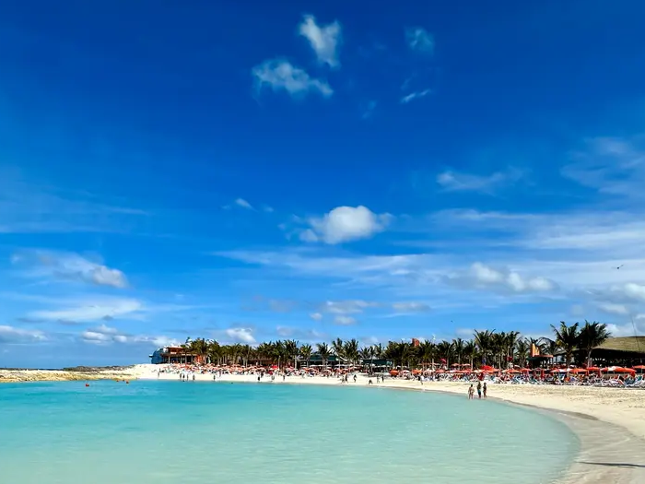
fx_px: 447
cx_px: 288
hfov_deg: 71.4
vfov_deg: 54.5
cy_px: 355
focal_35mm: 24
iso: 50
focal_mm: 2.22
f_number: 2.2
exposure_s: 1/4831
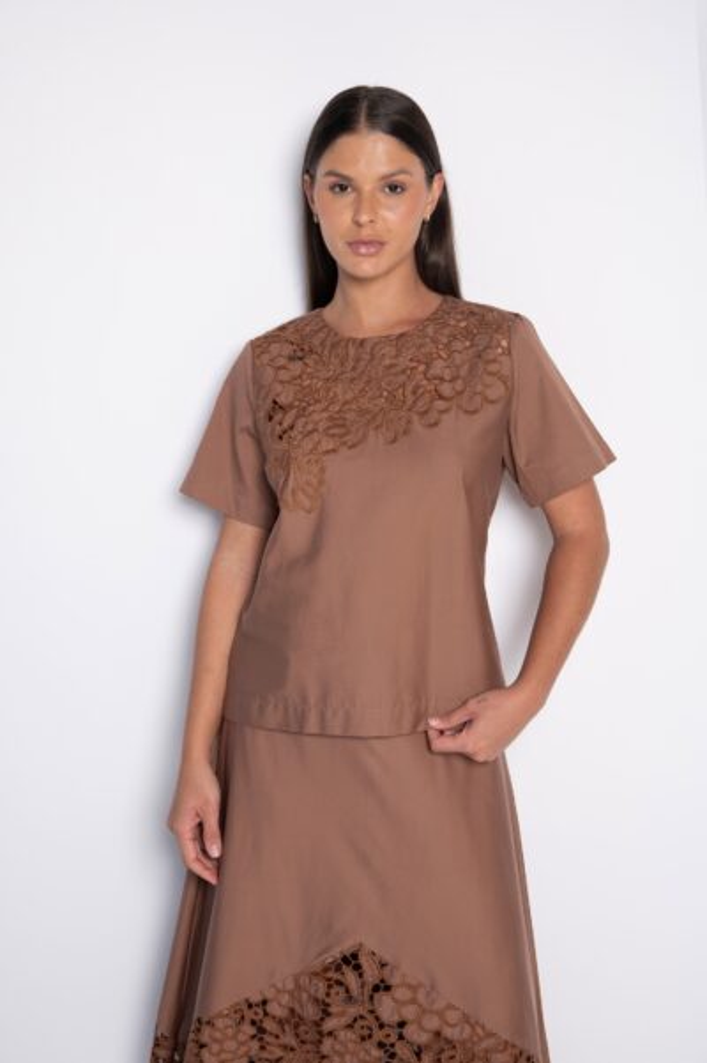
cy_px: 532
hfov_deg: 28.0
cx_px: 354
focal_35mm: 48
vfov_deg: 41.1
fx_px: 1416
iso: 200
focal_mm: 48
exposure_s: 1/160
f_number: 5
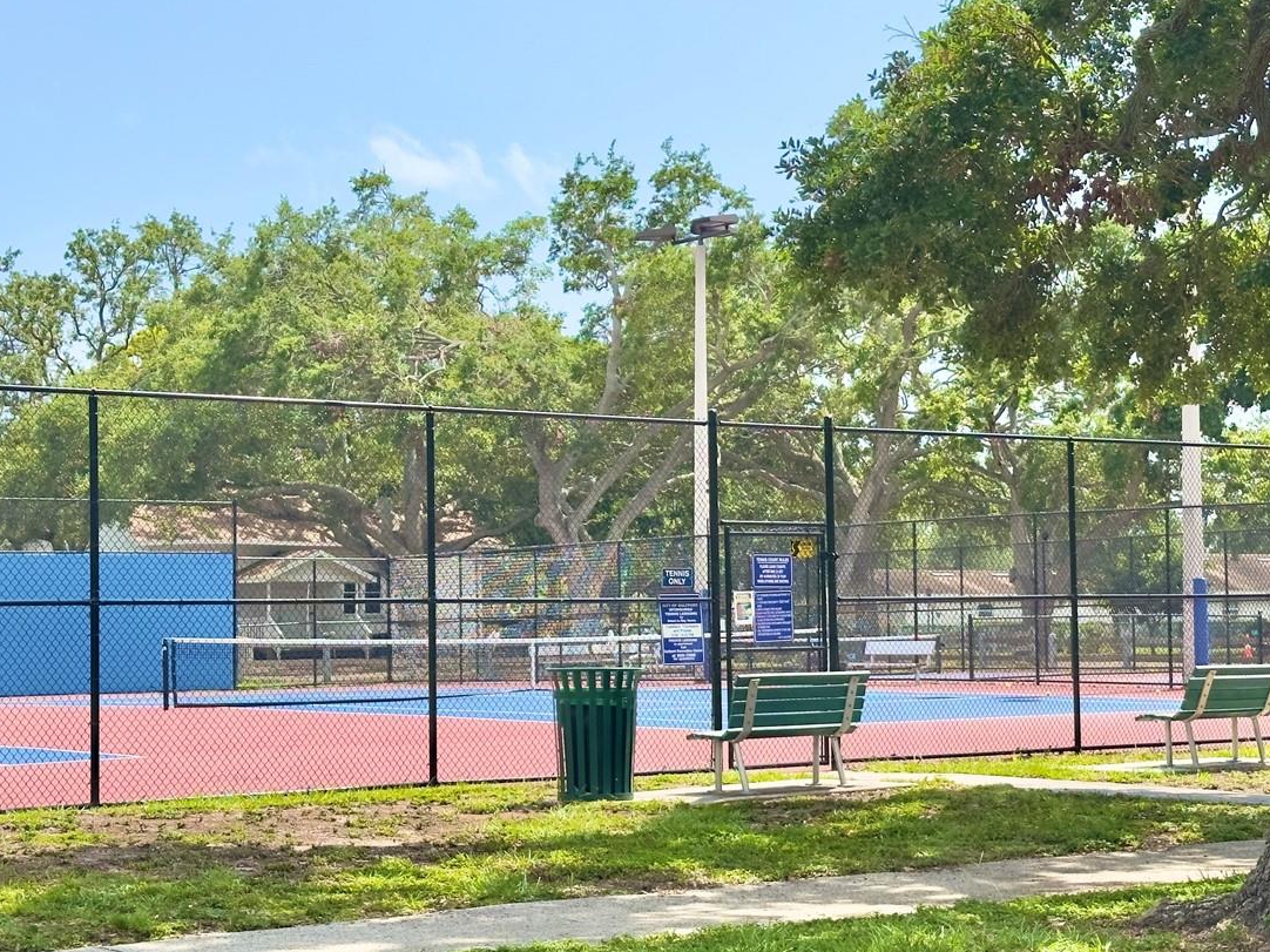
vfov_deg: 20.7
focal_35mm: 71
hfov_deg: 27.4
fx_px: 2604
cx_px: 721
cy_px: 491
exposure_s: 1/3472
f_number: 1.78
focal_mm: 6.86
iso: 64
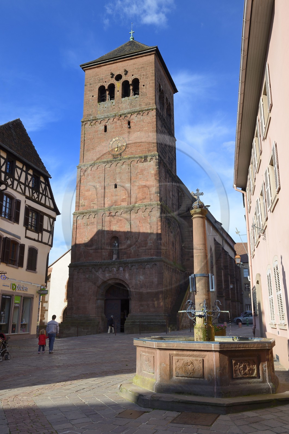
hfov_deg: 42.3
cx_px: 144
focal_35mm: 31
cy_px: 217
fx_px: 374
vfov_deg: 60.3
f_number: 10
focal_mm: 31
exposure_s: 1/200
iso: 200
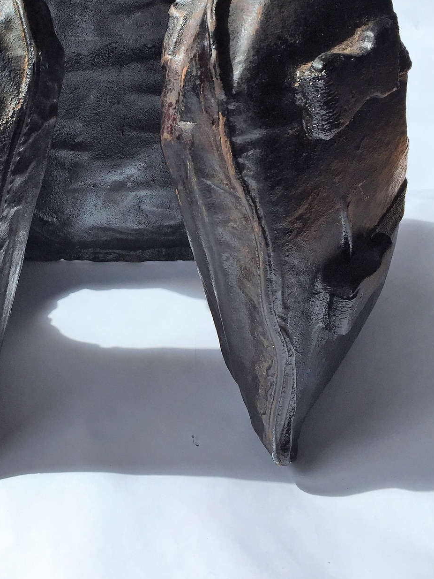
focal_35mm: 47
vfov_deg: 39.9
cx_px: 86
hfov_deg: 30.1
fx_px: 785
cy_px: 186
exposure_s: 1/1163
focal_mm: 4.15
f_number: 2.2
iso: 32
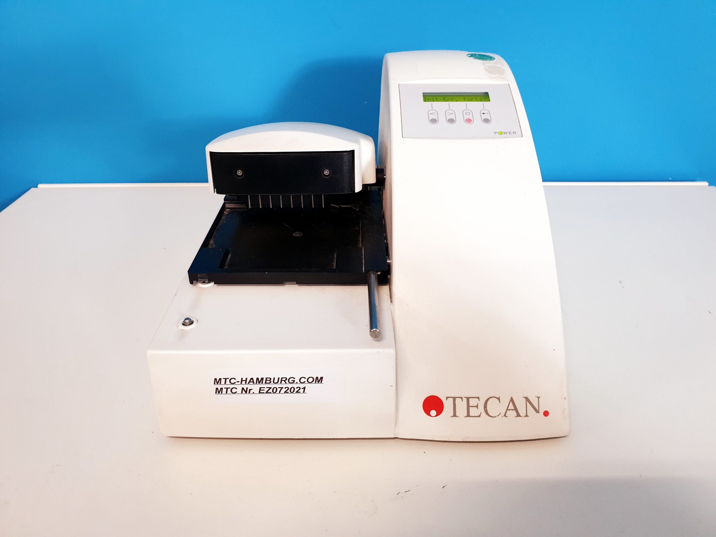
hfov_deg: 67.3
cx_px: 358
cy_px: 268
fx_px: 538
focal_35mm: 26
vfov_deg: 53.1
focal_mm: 4.3
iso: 320
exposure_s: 1/33
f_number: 2.4
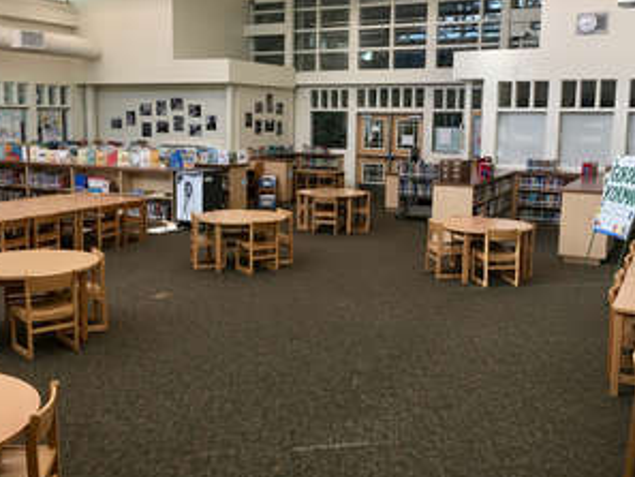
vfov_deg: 36.8
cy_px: 214
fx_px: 716
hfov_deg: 47.8
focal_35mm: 39
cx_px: 293
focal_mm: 4.15
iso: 25
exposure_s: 1/30
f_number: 2.2
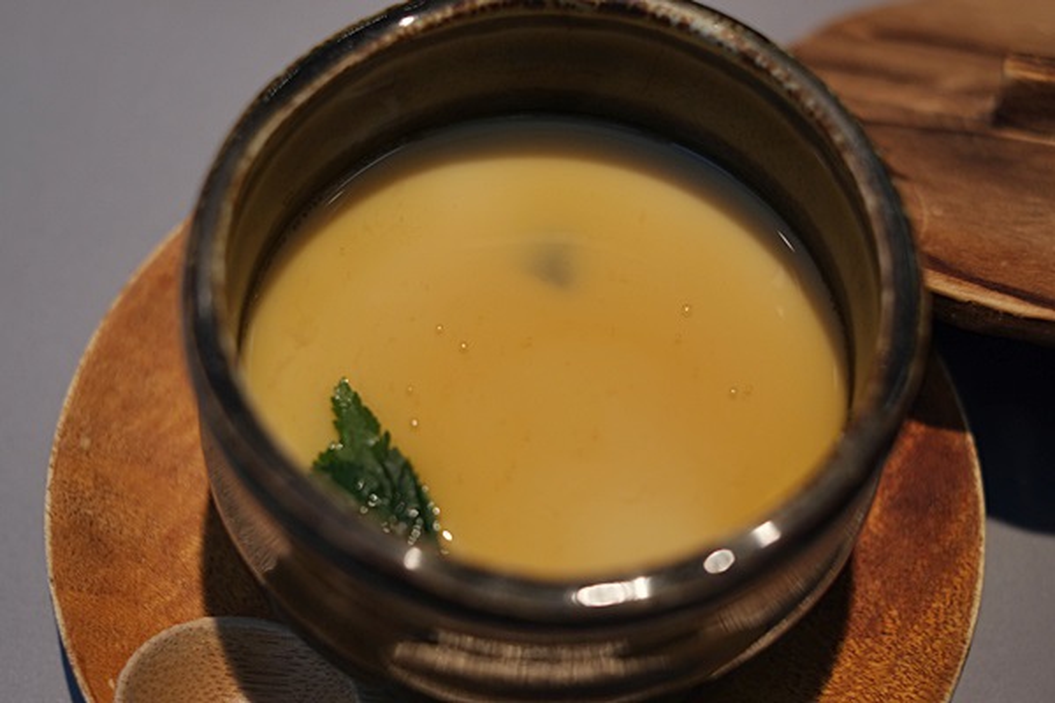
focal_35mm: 53
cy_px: 352
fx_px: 1553
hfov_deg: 37.5
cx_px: 528
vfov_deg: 25.5
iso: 640
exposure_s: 1/150
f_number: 2.8
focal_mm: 35
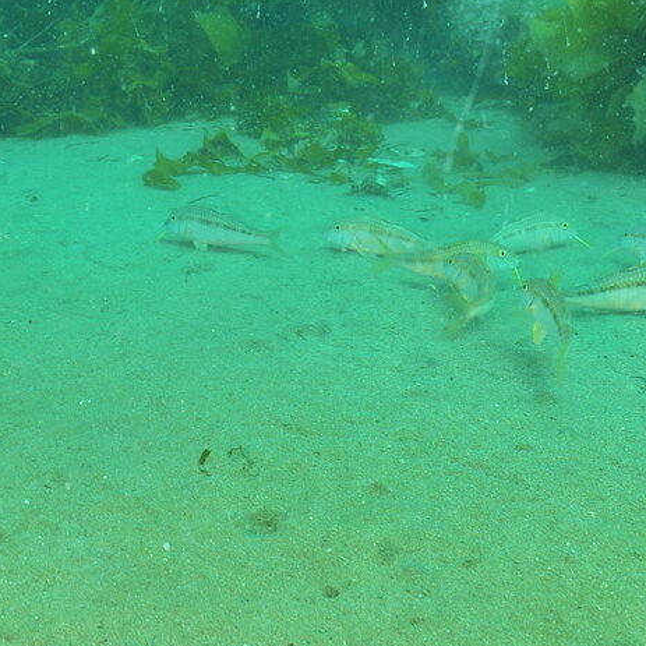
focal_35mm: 56
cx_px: 568
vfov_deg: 29.8
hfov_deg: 29.4
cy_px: 129
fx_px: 1184
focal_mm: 17
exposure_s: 1/60
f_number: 9
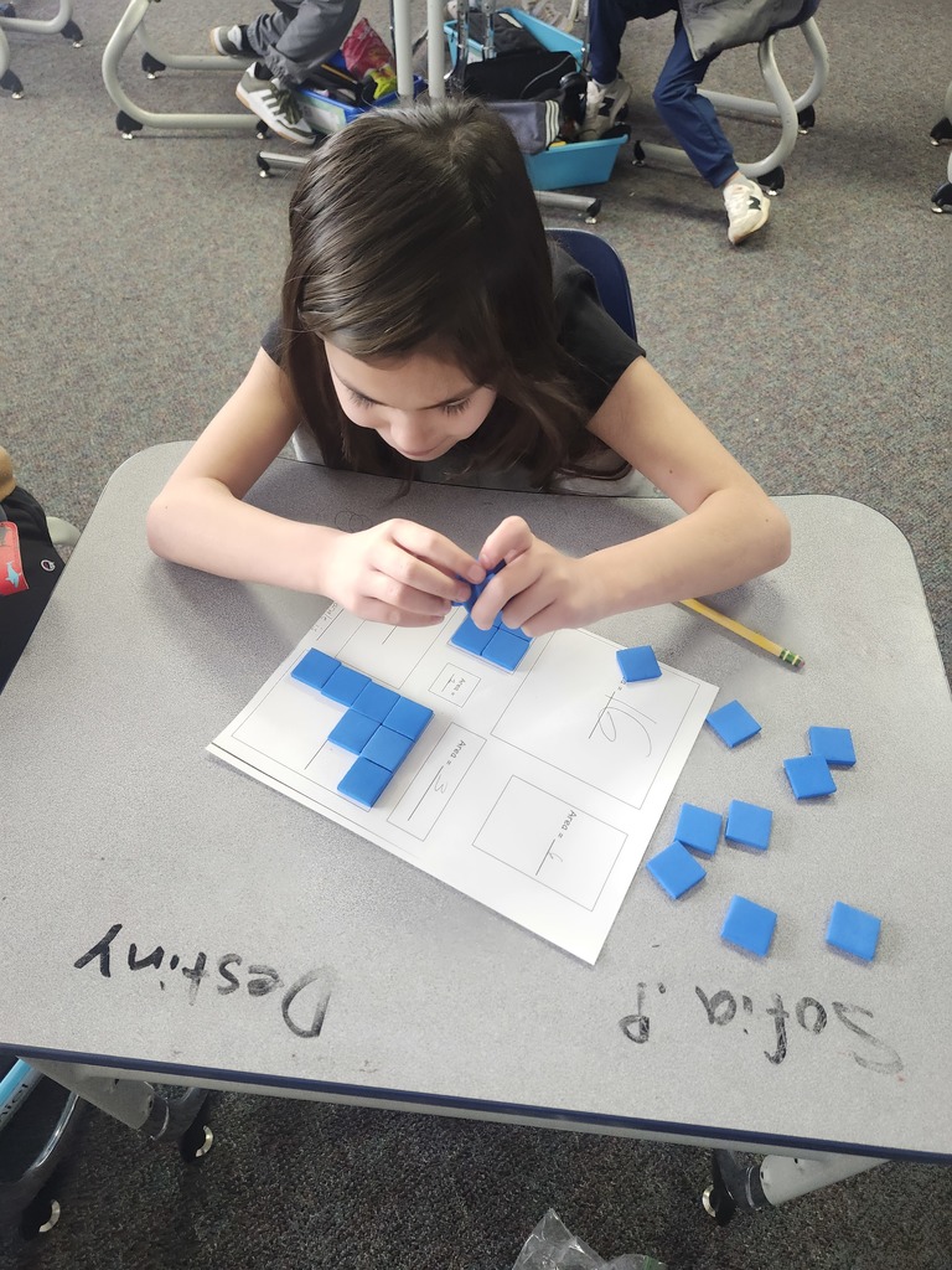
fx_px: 843
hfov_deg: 58.9
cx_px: 476
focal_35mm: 23
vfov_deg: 73.9
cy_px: 635
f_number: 1.8
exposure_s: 1/120
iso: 640
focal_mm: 5.54
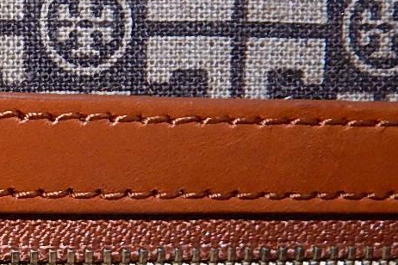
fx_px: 995
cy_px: 204
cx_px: -177
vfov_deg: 15.1
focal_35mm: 90
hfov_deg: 19.9
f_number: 6.1
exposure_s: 1/30
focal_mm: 4.5
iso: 200
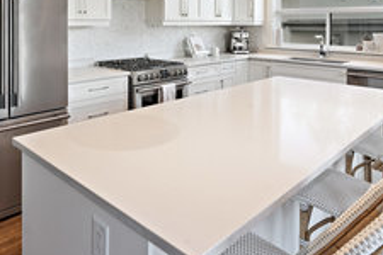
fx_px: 330
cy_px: 19
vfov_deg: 38.9
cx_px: 152
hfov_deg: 59.8
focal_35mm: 31
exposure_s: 1/2
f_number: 7.1
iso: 320
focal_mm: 16
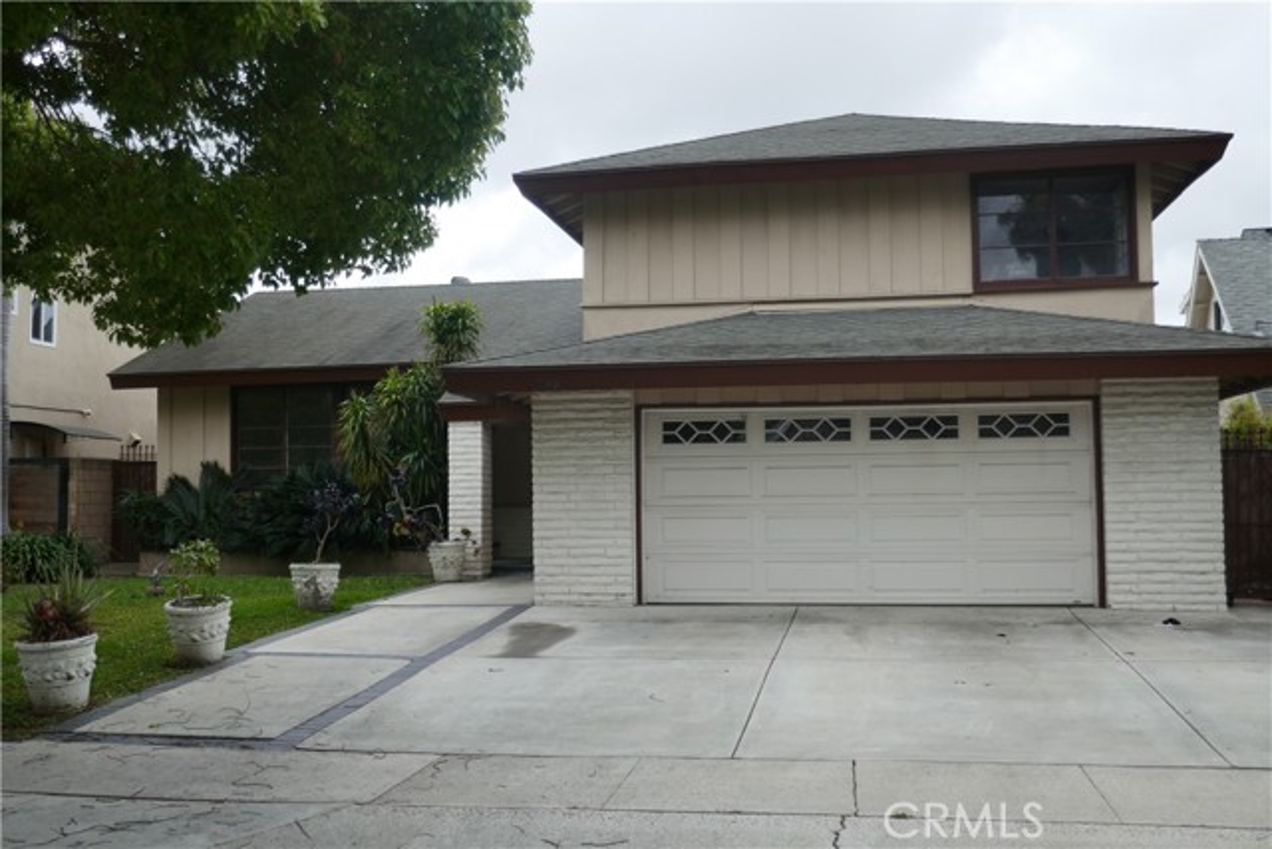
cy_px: 424
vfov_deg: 37.9
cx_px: 636
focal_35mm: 35
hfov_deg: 54.4
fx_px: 1237
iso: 125
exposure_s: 1/400
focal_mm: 12.7
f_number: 3.4
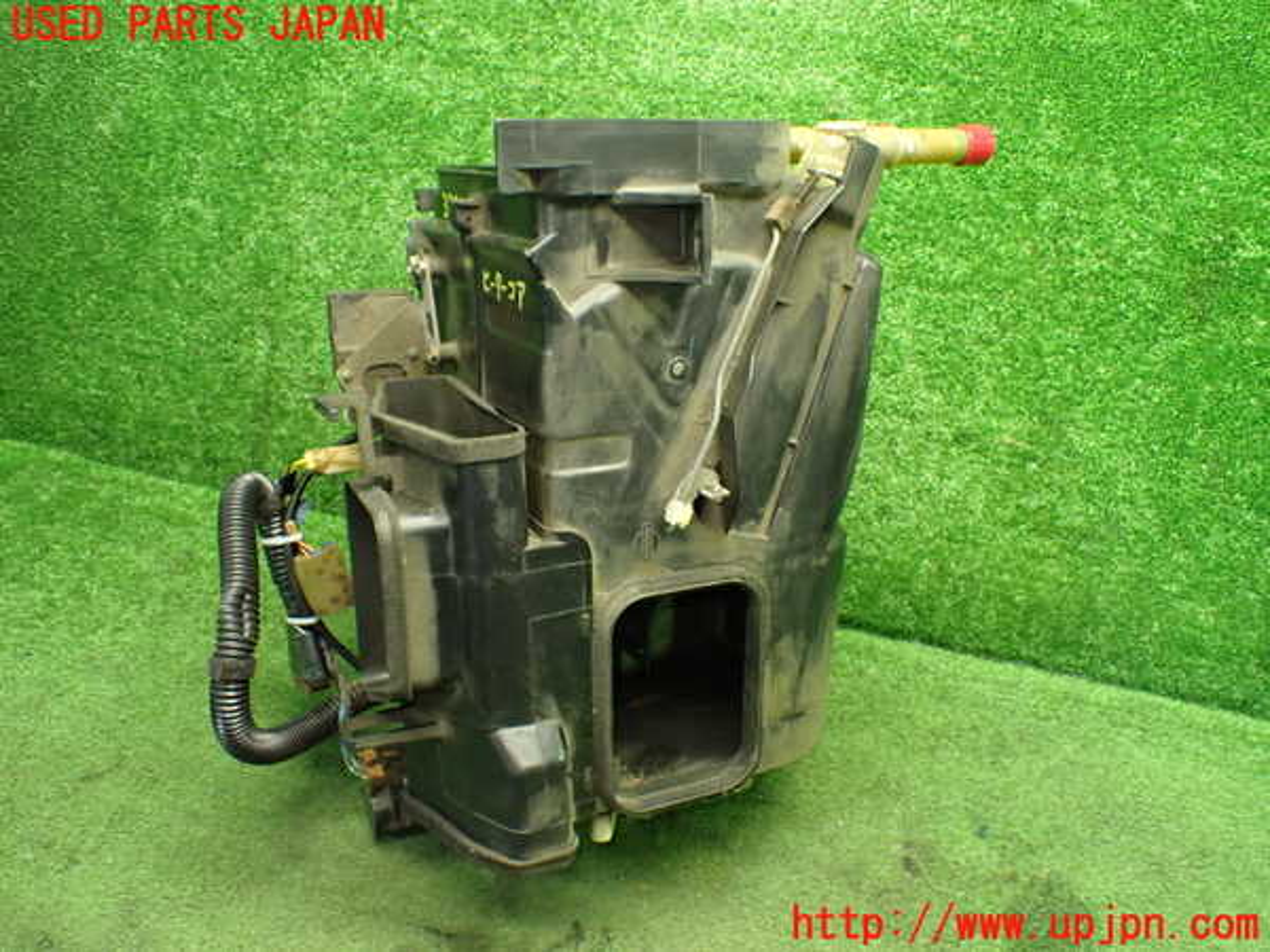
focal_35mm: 30
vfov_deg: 46.8
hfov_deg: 60.0
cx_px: 635
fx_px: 1101
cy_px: 476
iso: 800
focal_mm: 5.4
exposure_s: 1/60
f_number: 2.3
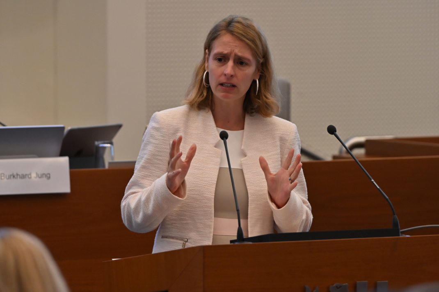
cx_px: 220
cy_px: 146
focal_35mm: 330
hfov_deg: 6.2
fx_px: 4023
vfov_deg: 4.2
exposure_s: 1/125
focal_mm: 330
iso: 2500
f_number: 6.3
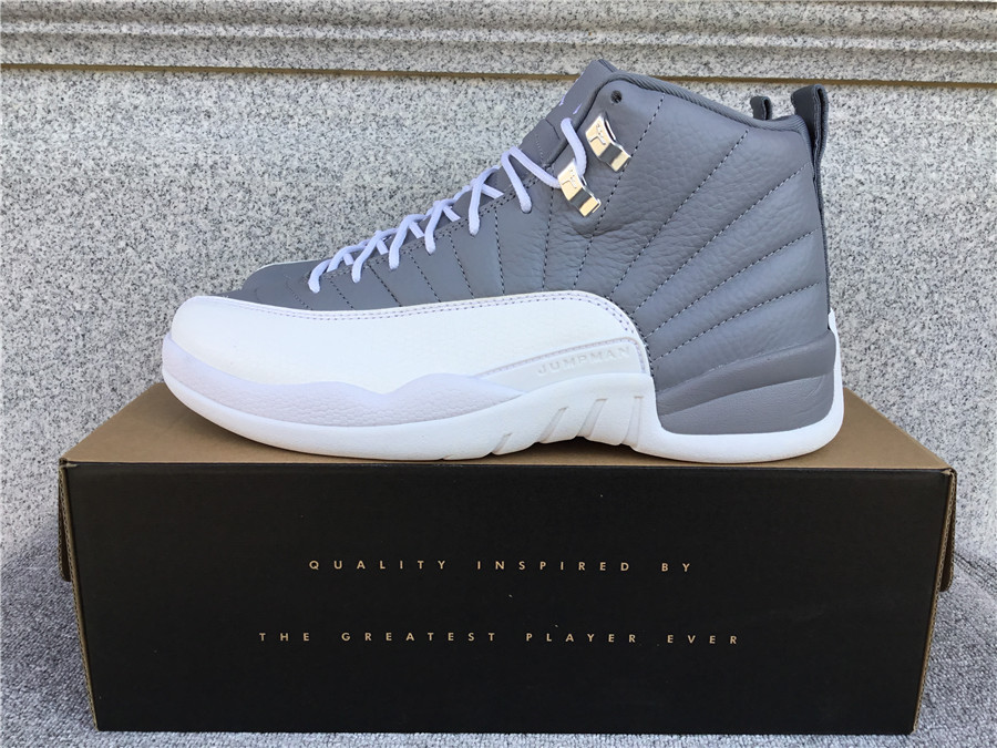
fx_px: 893
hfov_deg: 58.4
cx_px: 498
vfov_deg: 45.4
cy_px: 374
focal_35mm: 31
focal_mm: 3.3
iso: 25
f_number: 2.4
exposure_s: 1/186
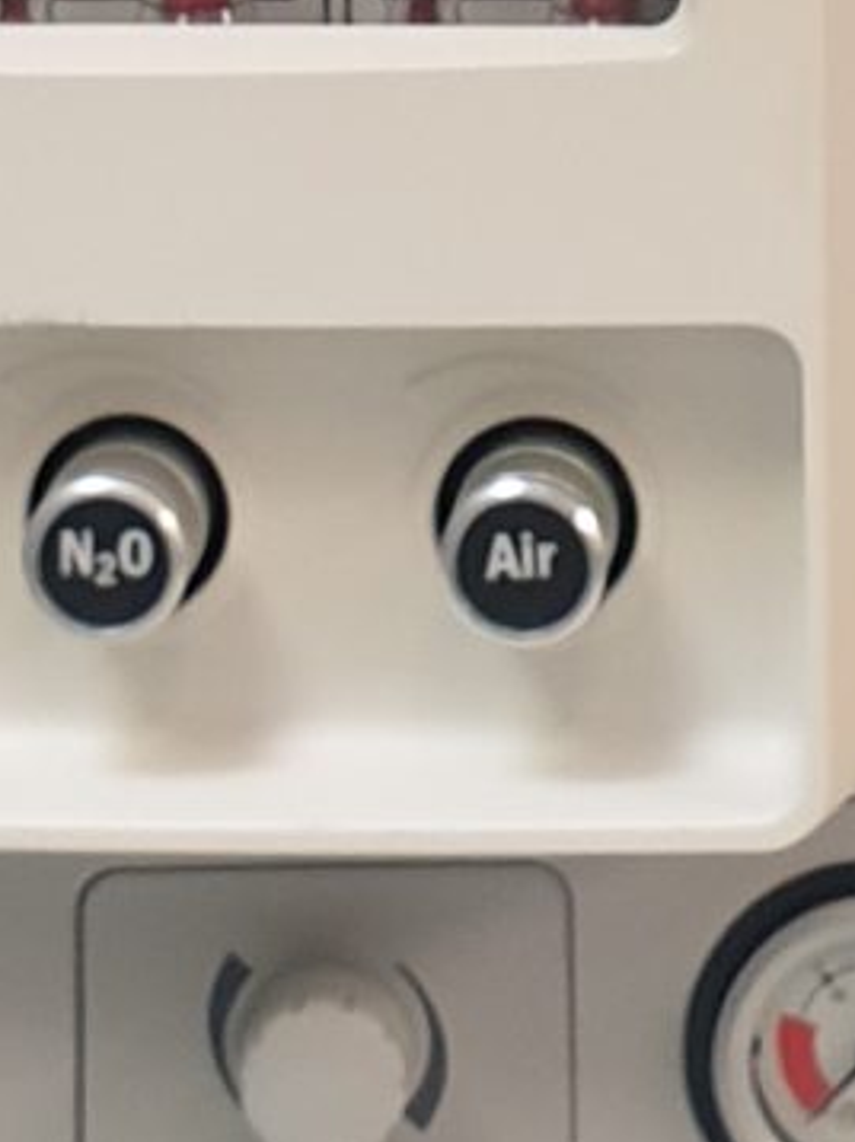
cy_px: -880
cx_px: 737
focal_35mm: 186
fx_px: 6133
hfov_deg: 8.0
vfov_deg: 10.1
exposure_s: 1/50
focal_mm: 4.3
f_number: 2.4
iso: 200
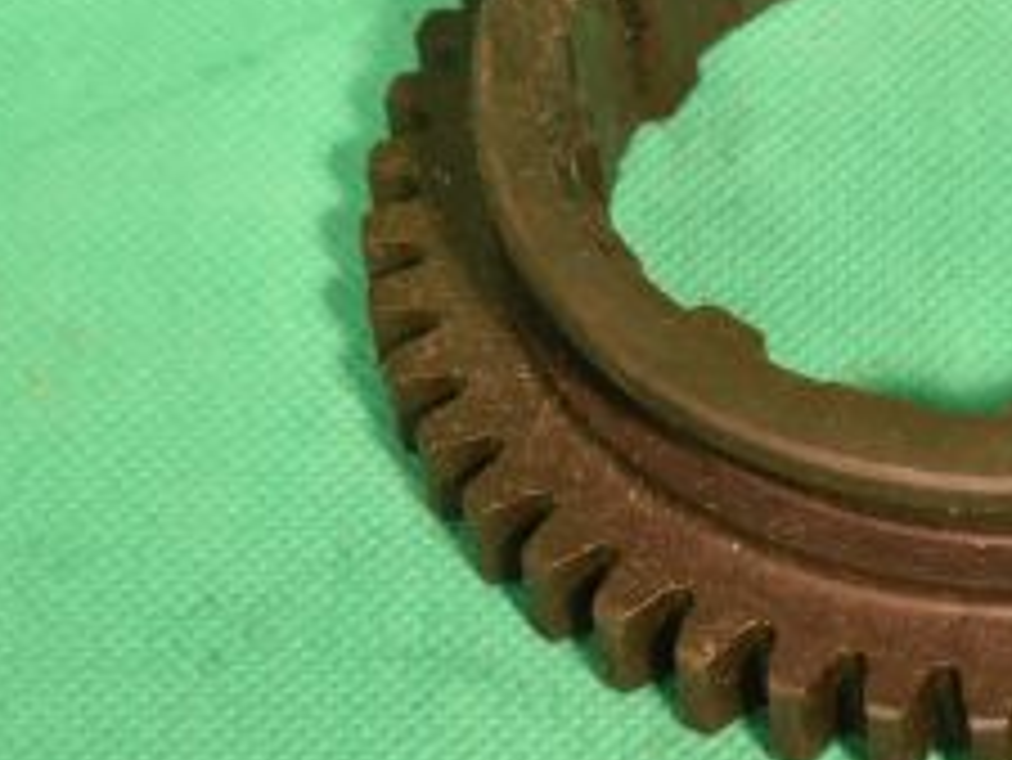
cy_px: 148
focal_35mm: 173
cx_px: 1039
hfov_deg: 11.3
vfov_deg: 8.6
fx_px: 5069
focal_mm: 45
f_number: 10
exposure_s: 1/80
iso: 1400
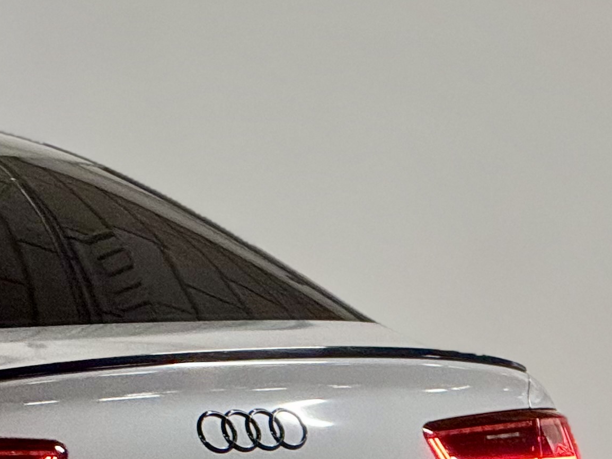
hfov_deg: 4.7
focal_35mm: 419
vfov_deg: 3.5
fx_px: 7407
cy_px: 544
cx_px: -397
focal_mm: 15.66
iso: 320
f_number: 2.8
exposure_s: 1/50
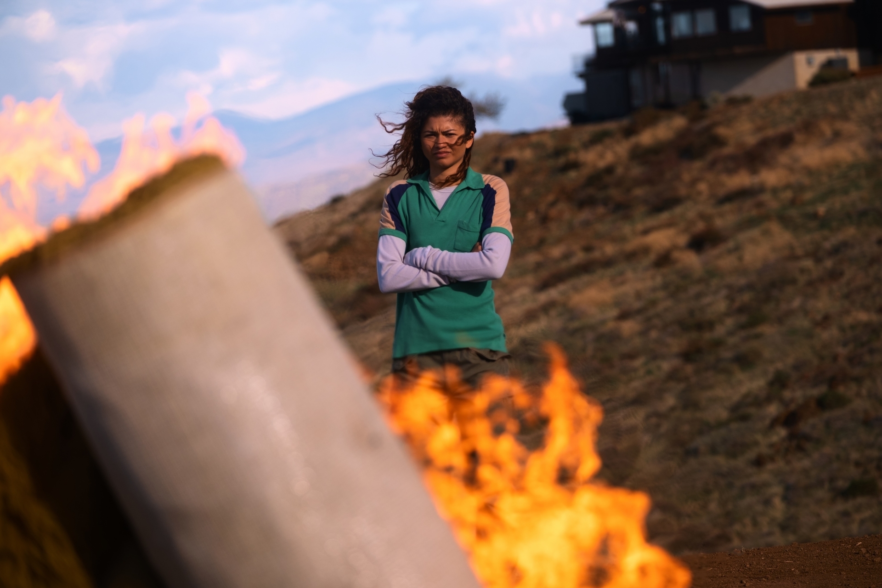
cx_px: 441
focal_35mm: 142
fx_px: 3479
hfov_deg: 14.4
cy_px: 294
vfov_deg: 9.7
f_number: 3.2
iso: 160
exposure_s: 1/1600
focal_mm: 94.5
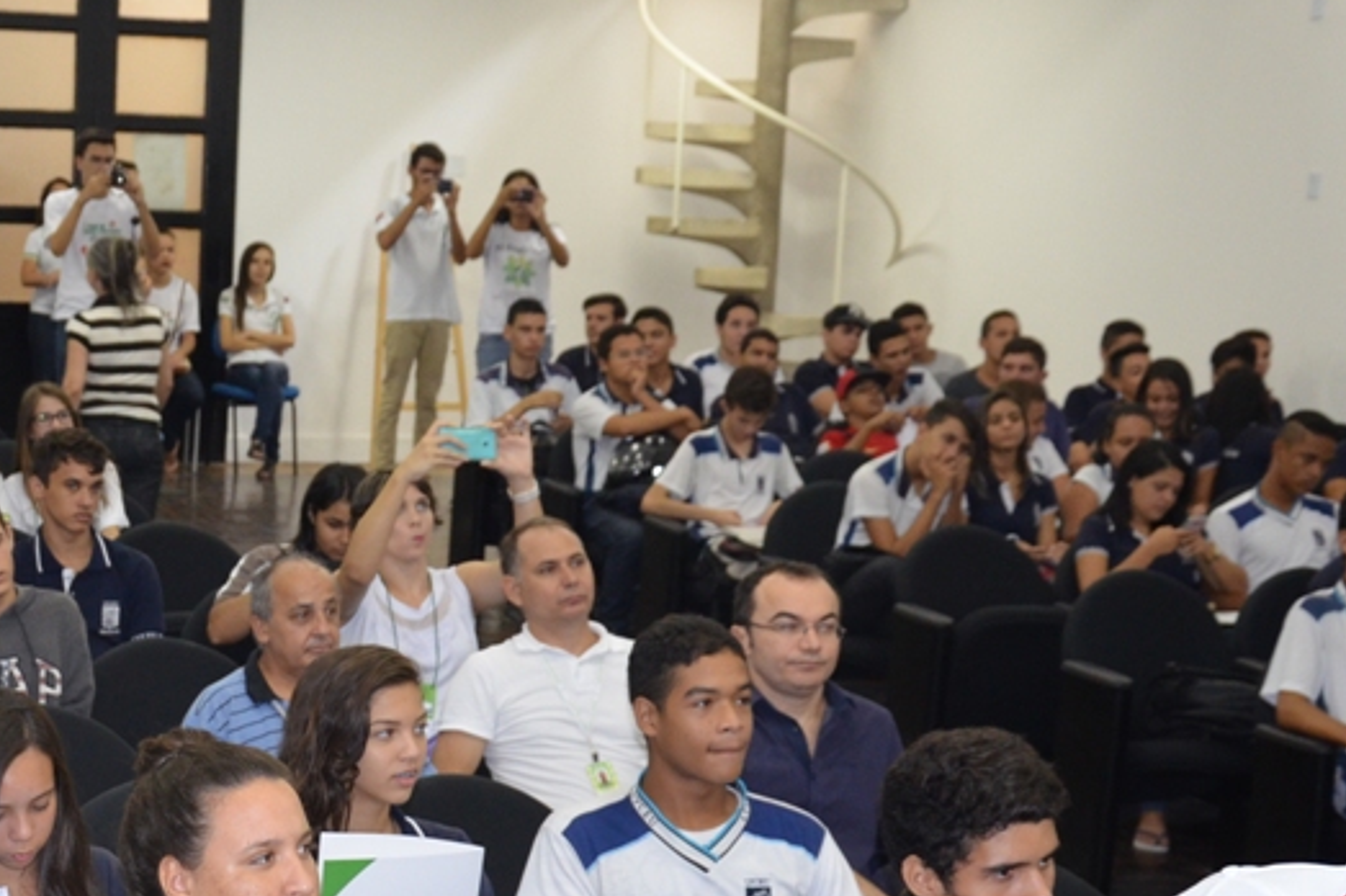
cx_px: 154
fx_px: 3288
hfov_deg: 22.6
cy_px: 641
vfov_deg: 15.5
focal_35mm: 88
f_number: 4.2
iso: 1250
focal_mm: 30
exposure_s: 1/60
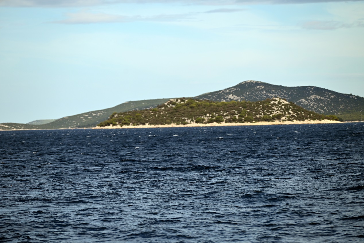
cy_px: 121
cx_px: 182
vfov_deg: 7.5
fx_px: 1860
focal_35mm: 184
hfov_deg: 11.2
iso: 125
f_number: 5.6
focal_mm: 180
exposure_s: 1/1000
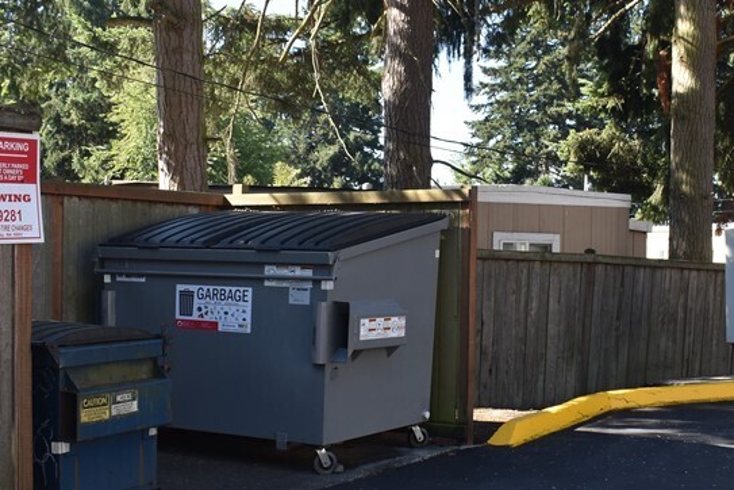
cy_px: 275
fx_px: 1101
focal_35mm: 54
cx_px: 515
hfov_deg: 36.3
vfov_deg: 25.0
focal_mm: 18
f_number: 5.6
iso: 280
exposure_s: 1/250
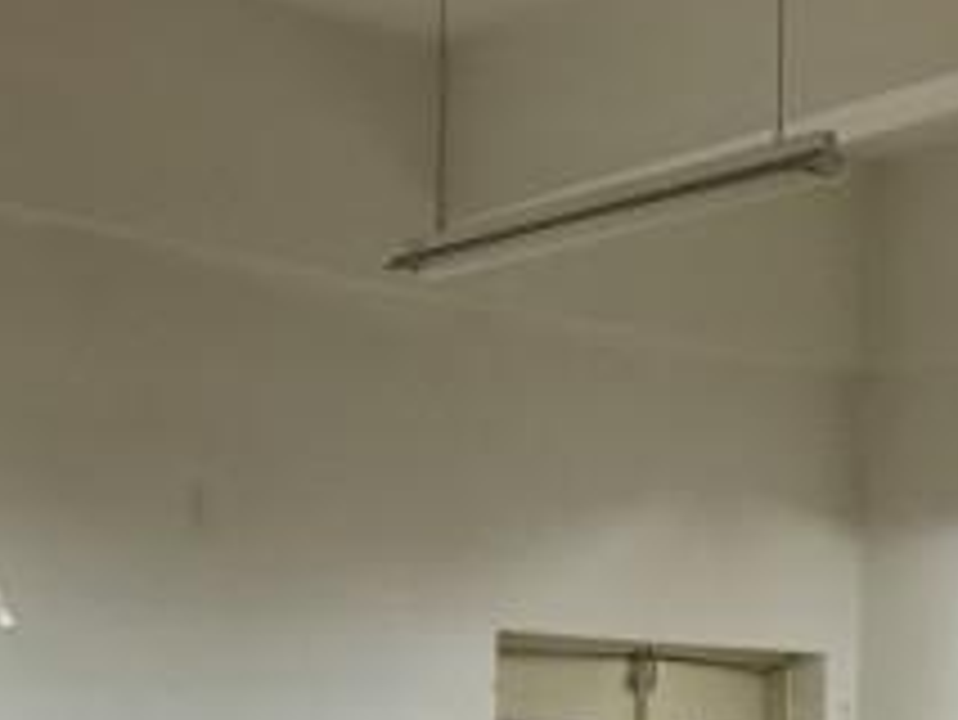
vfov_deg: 16.0
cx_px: 418
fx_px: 2409
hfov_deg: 22.5
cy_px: 958
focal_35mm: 87
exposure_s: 1/33
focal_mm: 4.15
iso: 200
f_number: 2.2
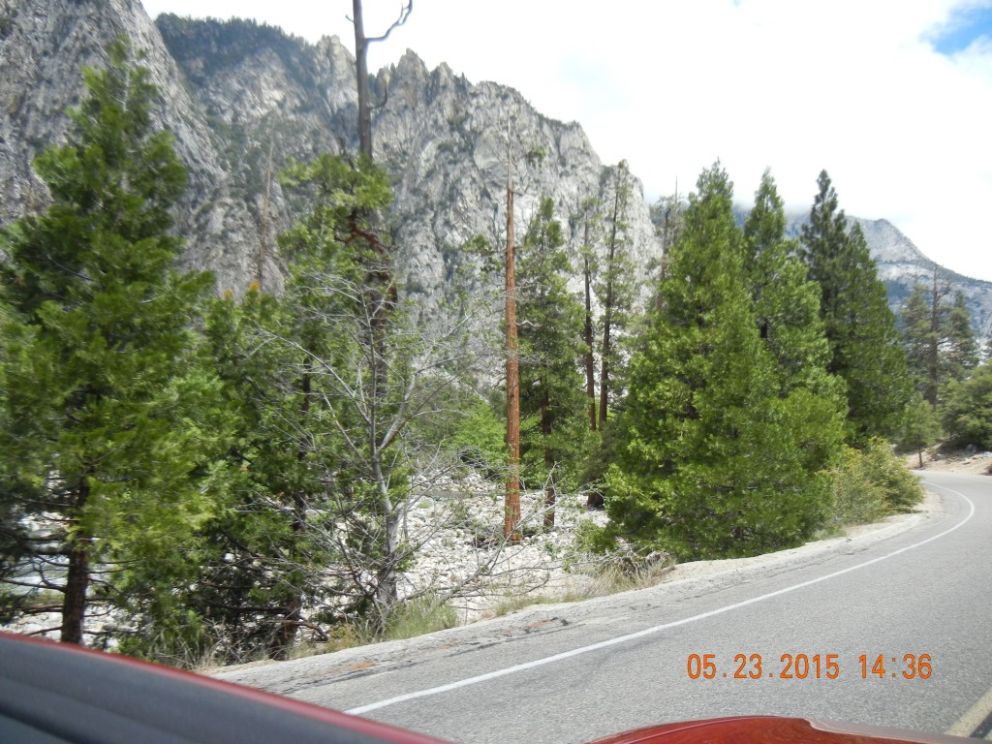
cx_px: 496
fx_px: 860
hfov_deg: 60.0
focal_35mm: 30
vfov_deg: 46.8
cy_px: 372
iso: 160
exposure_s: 1/907
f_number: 3.5
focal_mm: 5.4
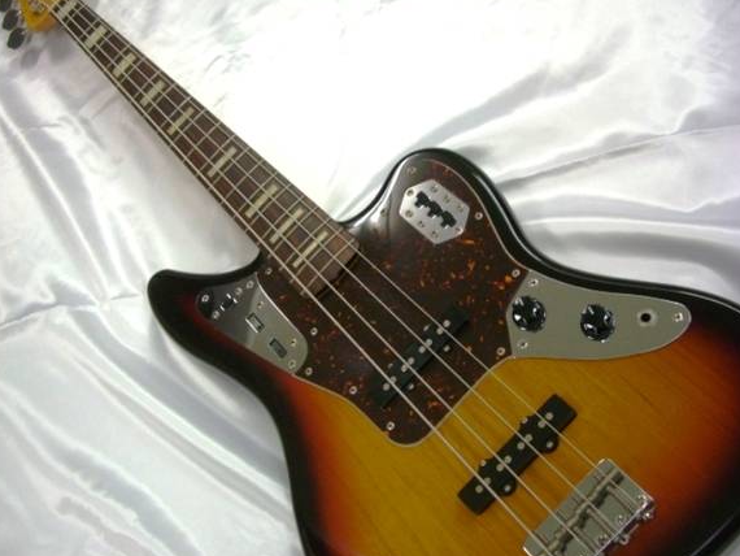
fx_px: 855
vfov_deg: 36.0
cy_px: 282
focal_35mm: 40
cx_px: 354
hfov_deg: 46.8
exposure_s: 1/100
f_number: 2.8
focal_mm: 7.9
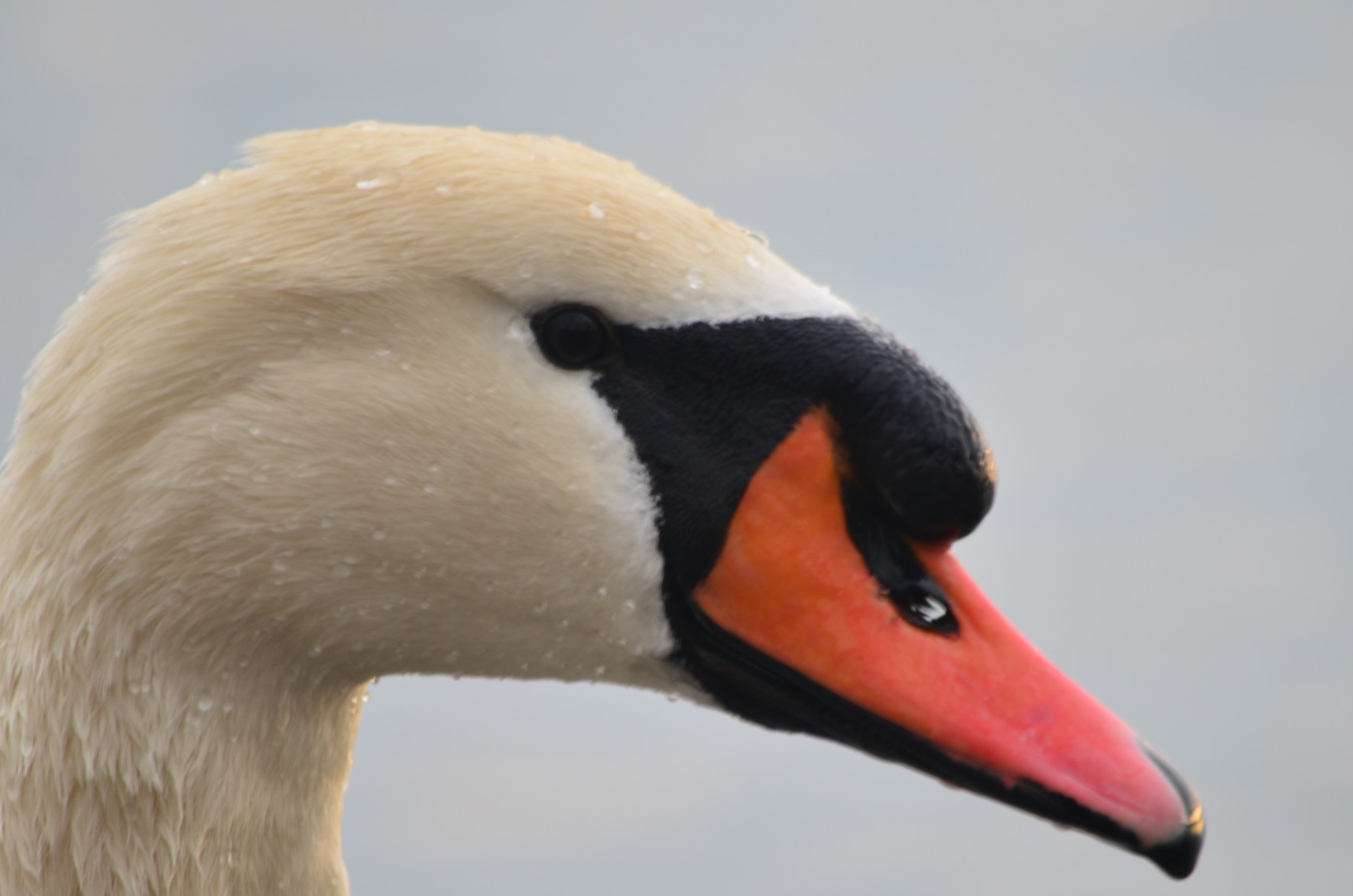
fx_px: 22876
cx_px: 734
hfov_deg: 3.4
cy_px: 539
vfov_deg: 2.2
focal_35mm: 610
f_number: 5.6
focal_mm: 300
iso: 100
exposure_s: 1/40
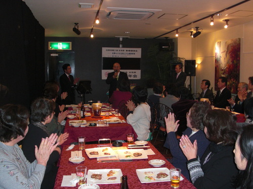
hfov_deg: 51.4
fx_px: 263
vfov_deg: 39.7
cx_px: 126
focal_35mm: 36
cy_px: 94
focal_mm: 6.3
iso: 200
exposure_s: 1/60
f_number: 2.8
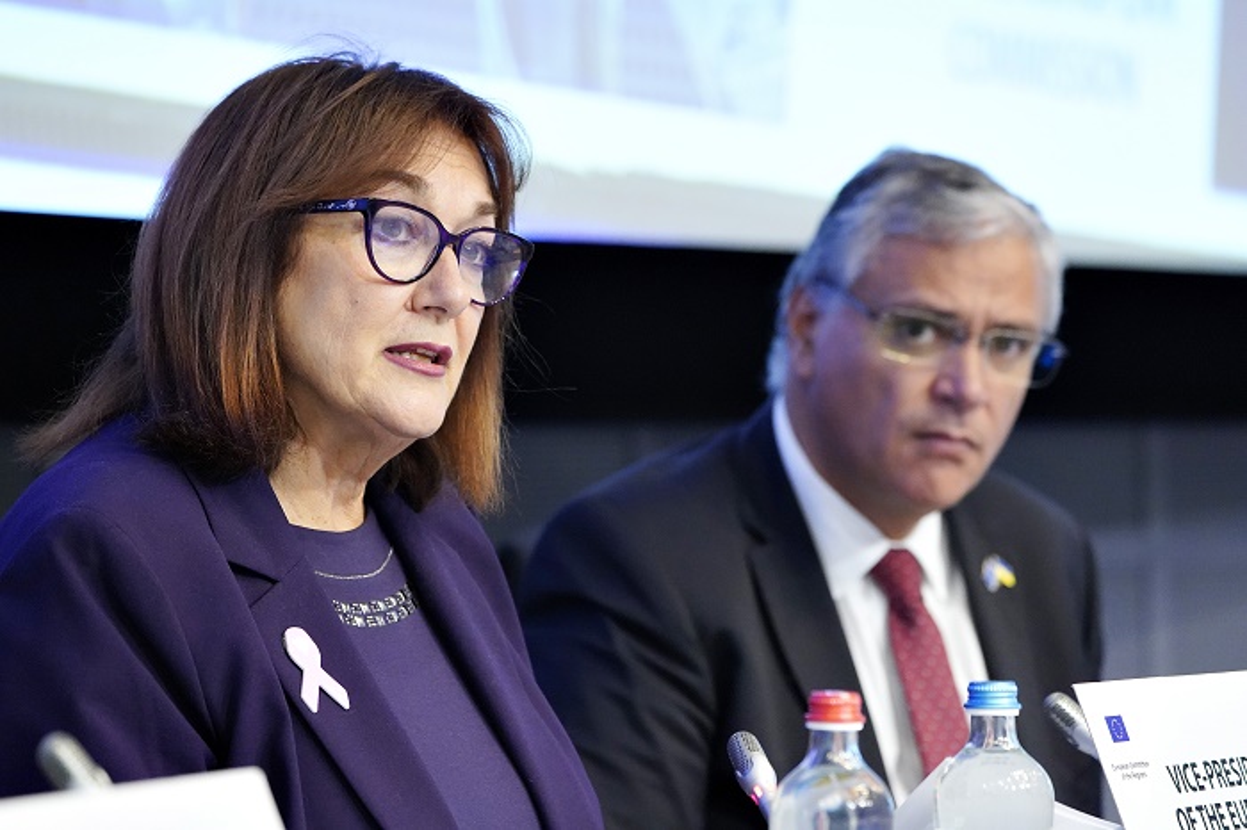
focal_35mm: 181
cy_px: 415
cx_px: 624
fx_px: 6266
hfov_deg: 11.4
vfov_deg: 7.6
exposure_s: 1/160
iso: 6400
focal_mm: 181
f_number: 5.6
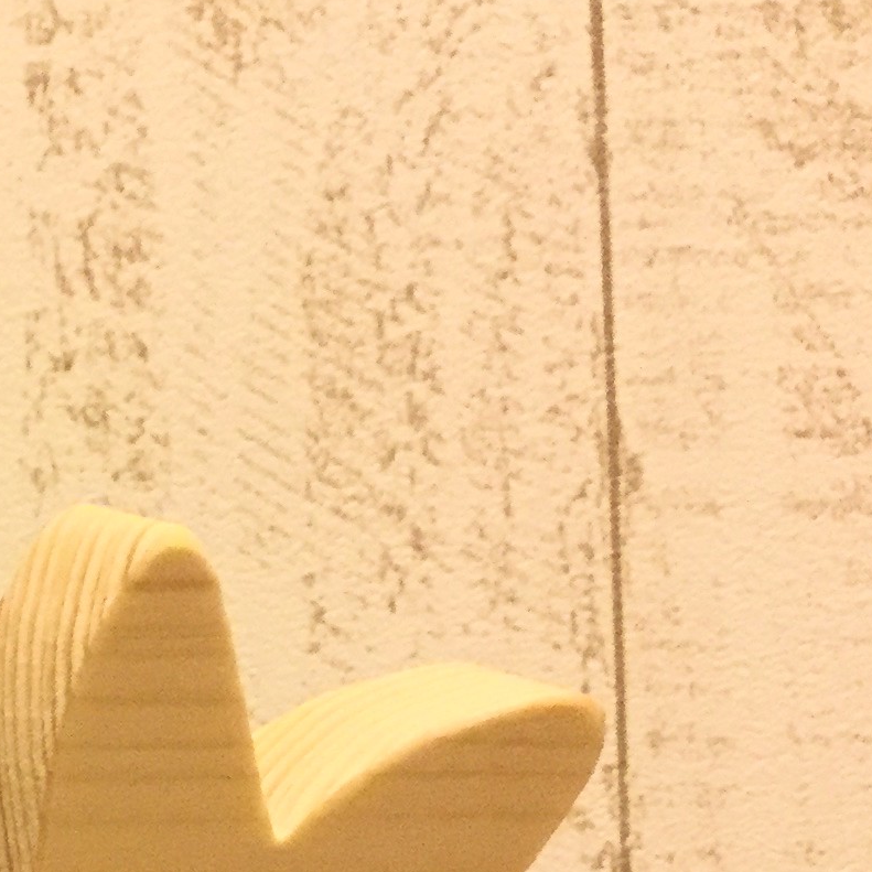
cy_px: 1152
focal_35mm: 113
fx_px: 3220
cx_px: -595
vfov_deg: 14.7
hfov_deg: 14.0
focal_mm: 3.3
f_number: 2.4
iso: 250
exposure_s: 1/33
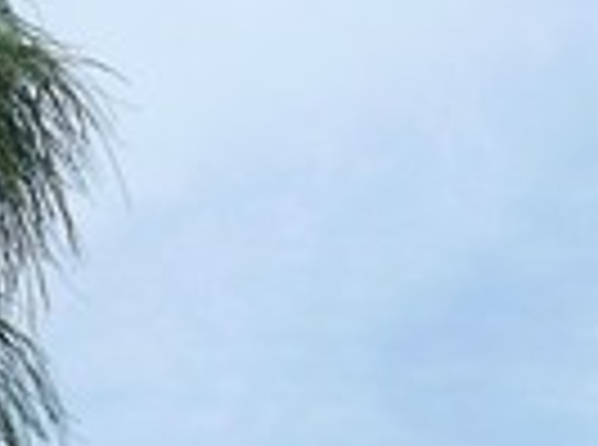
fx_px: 3411
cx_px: -526
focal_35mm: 198
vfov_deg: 7.0
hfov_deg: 9.5
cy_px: 1149
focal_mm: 7.4
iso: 100
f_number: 4.5
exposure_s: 1/250
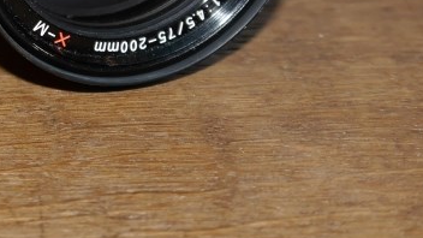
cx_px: -59
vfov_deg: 9.2
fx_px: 1458
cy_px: -46
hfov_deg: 16.0
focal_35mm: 130
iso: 320
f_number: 5
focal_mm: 21
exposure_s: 1/60
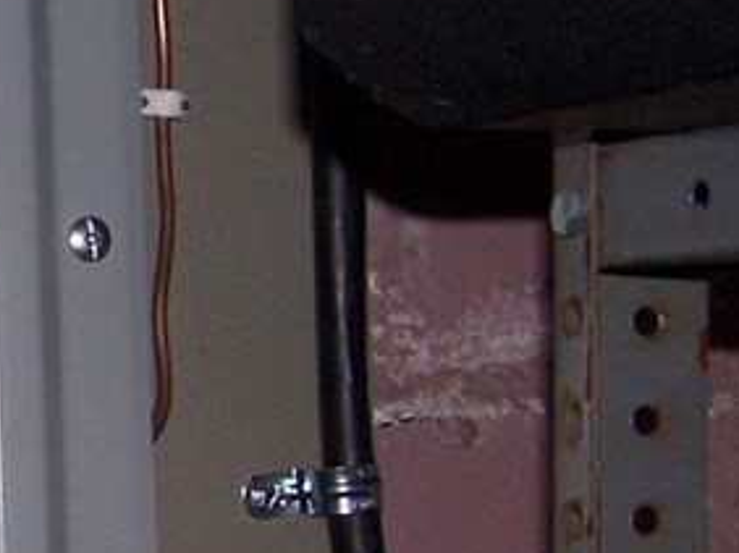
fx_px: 2944
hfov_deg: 13.5
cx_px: -377
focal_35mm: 138
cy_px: 545
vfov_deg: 10.6
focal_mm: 6.3
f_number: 2.8
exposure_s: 1/60
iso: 140
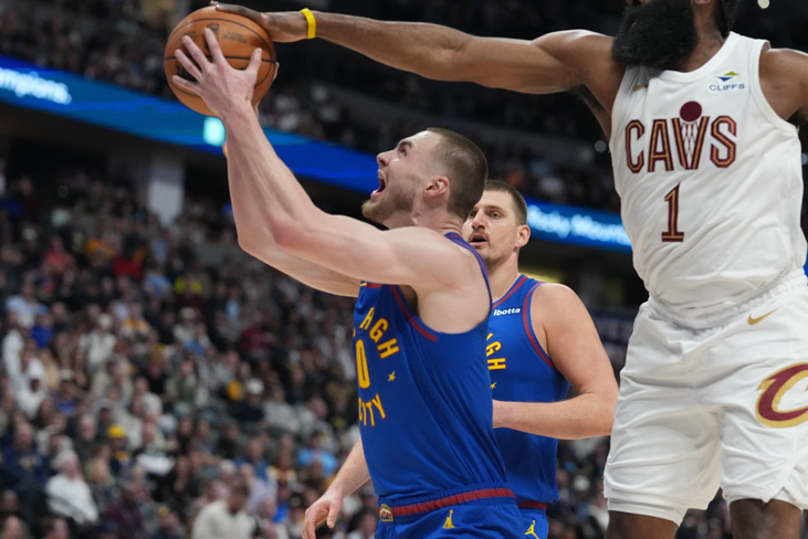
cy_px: 262
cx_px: 395
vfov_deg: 11.5
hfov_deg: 17.2
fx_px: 2672
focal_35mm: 119
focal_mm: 85
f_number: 2.5
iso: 4000
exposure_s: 1/2500
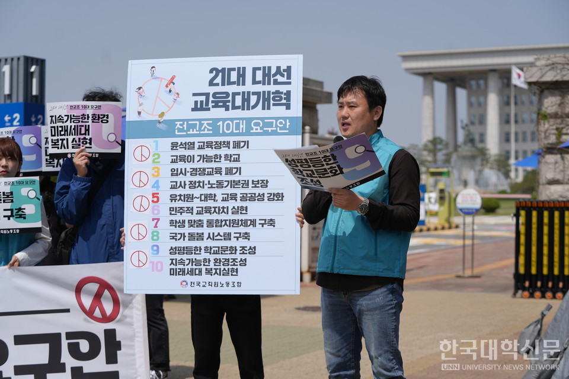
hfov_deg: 26.7
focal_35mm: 76
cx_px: 284
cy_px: 190
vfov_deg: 17.9
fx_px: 1201
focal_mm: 76
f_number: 4.5
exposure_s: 1/2000
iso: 100
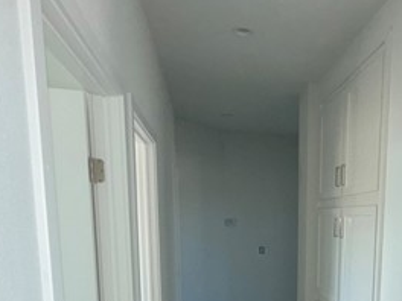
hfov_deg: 51.9
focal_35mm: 34
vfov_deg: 38.7
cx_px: 295
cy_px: 275
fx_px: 395
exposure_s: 1/121
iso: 400
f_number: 2.2
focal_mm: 2.22
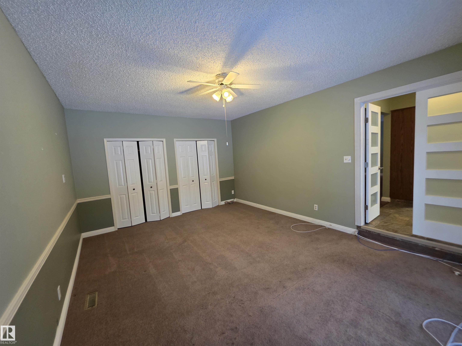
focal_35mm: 13
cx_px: 231
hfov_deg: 106.2
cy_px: 173
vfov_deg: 89.9
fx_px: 174
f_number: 1.9
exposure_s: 1/60
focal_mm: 2.2
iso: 250
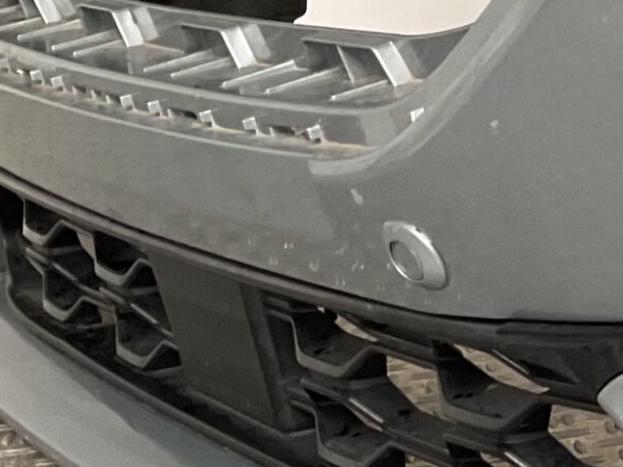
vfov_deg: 11.9
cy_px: 141
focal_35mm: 124
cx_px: 1238
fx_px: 2231
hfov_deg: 13.6
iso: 50
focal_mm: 3
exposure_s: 1/100
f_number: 1.8
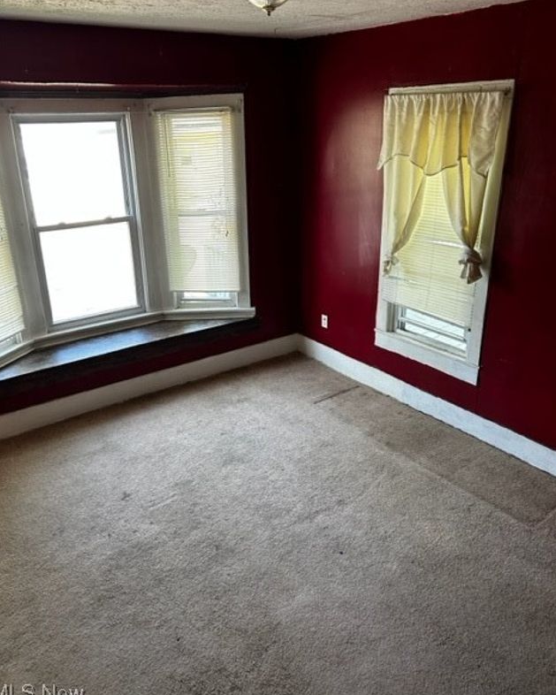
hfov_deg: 51.5
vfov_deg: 62.2
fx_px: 576
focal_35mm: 28
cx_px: 273
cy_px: 326
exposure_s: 1/121
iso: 100
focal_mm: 5.7
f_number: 1.5
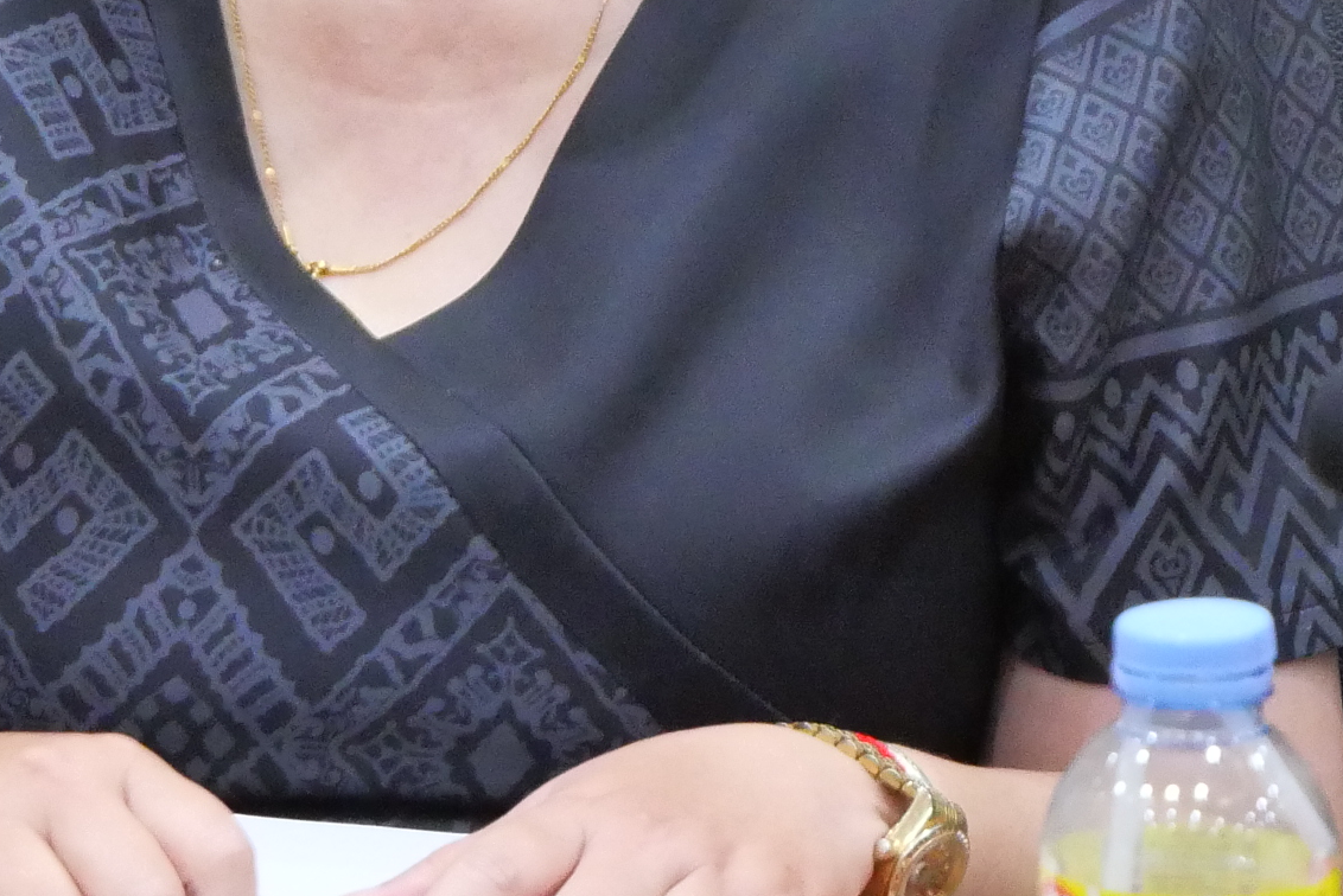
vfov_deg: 3.5
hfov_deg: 5.3
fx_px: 14444
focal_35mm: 387
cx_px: 450
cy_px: -293
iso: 3200
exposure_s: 1/50
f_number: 5.6
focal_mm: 57
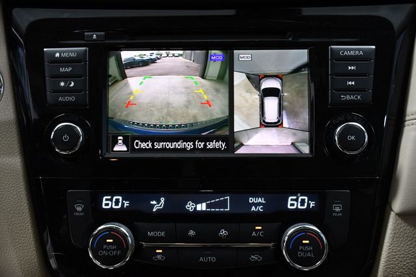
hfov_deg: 38.9
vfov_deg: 26.5
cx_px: 208
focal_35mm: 51
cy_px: 138
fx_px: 589
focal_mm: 34
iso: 2500
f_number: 6.3
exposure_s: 1/160
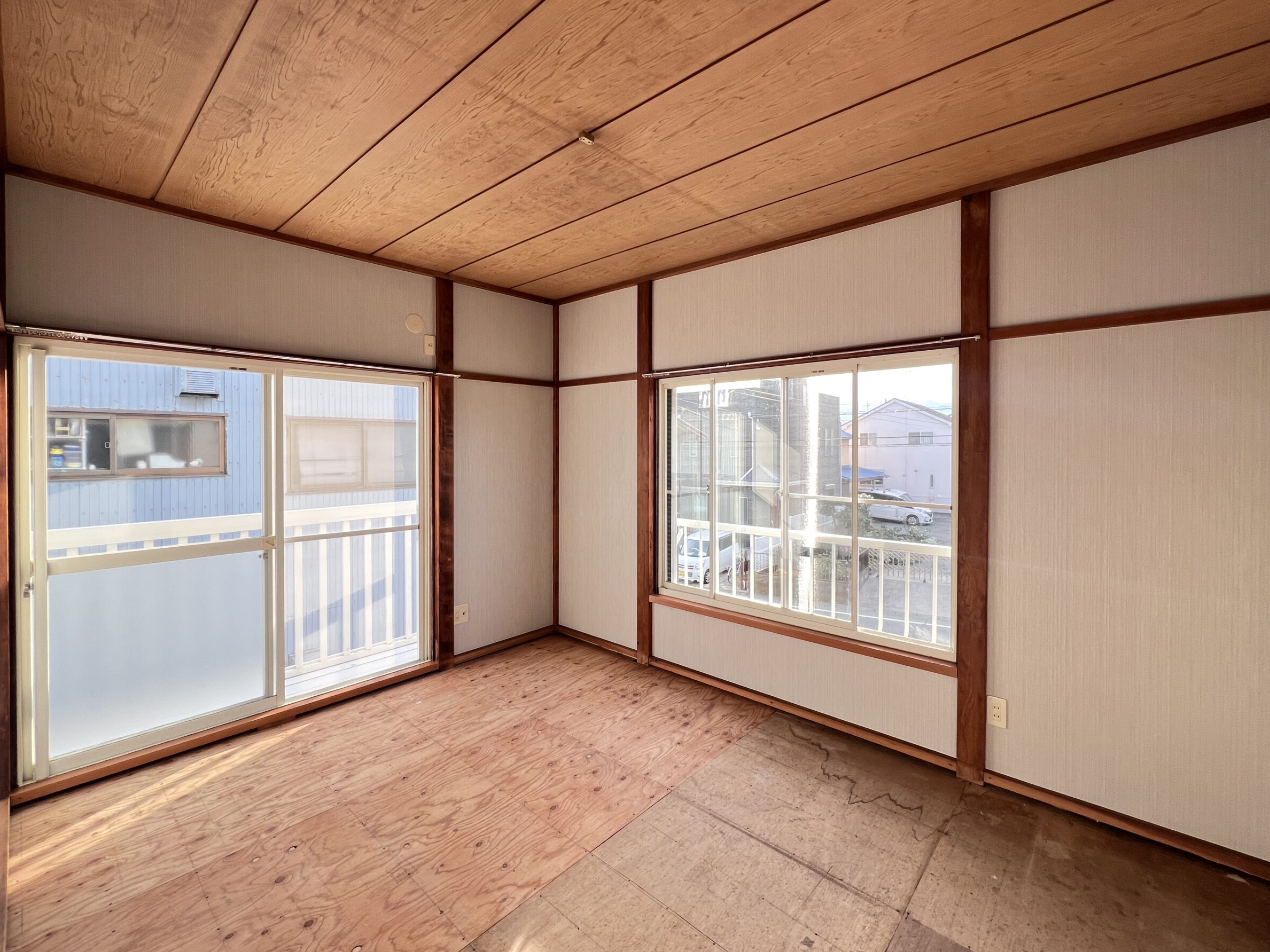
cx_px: 648
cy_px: 448
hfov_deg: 102.0
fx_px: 514
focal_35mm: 14
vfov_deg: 85.6
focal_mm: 1.57
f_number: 1.8
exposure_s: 1/99
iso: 64
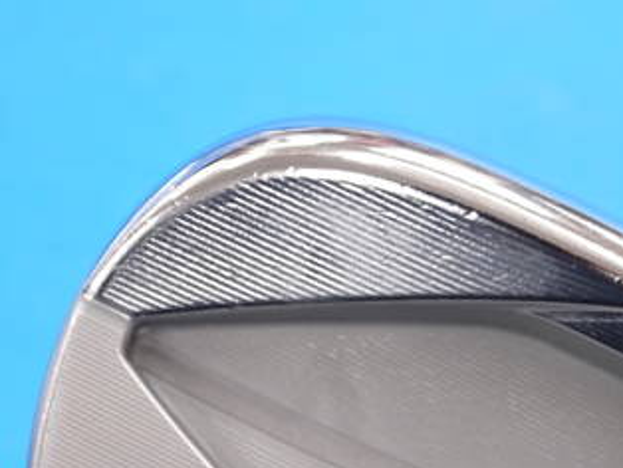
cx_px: 508
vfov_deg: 8.7
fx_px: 3080
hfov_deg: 11.5
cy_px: 397
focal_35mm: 171
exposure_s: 1/80
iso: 800
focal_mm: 42
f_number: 5.6
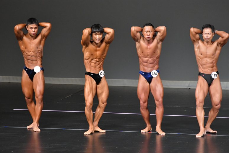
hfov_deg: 6.5
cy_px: 76
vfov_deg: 4.4
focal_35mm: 315
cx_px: 114
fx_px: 2003
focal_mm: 210
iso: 5000
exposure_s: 1/400
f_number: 5.6
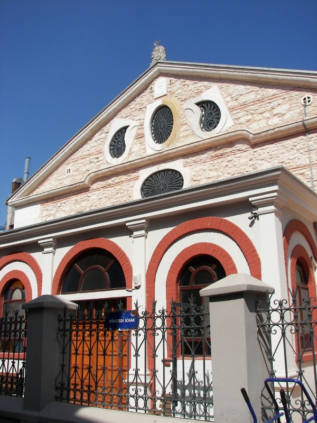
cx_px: 158
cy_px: 212
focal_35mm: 36
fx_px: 440
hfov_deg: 39.7
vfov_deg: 51.4
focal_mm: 6
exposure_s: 1/800
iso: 50
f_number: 4
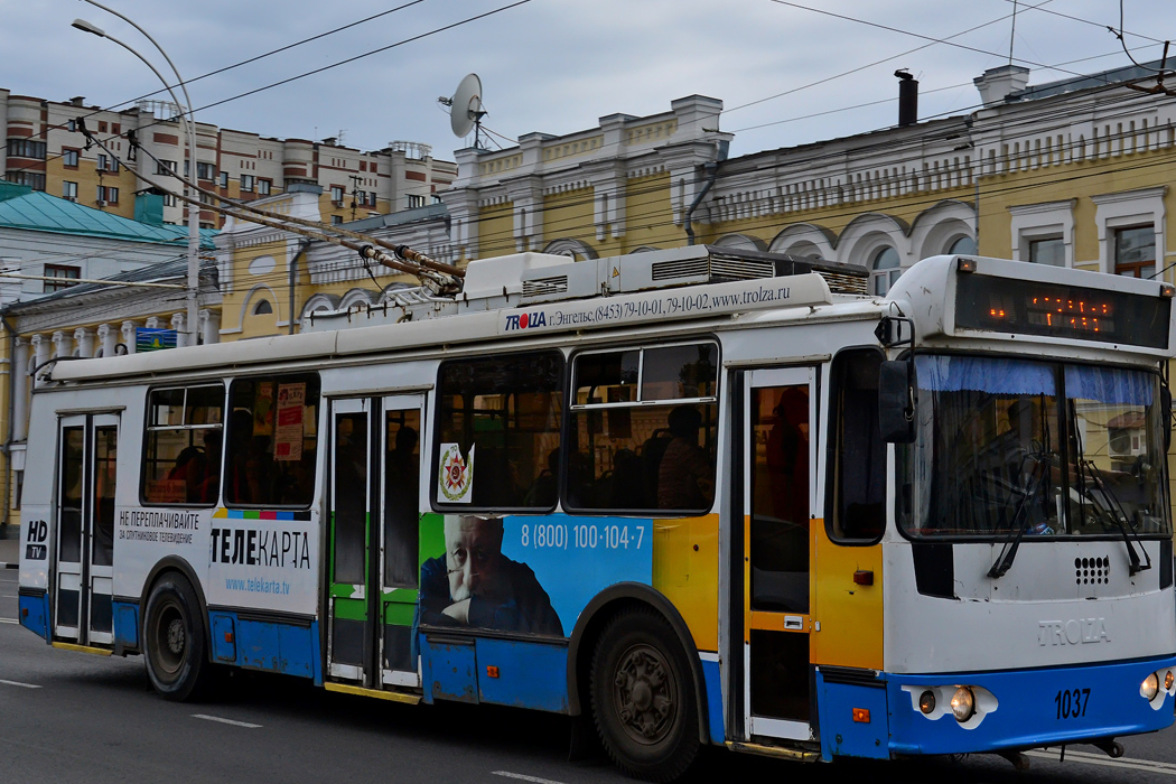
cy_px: 398
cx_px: 606
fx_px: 1568
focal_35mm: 48
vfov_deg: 28.1
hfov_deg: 41.1
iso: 400
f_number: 8
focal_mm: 28
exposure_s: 1/640
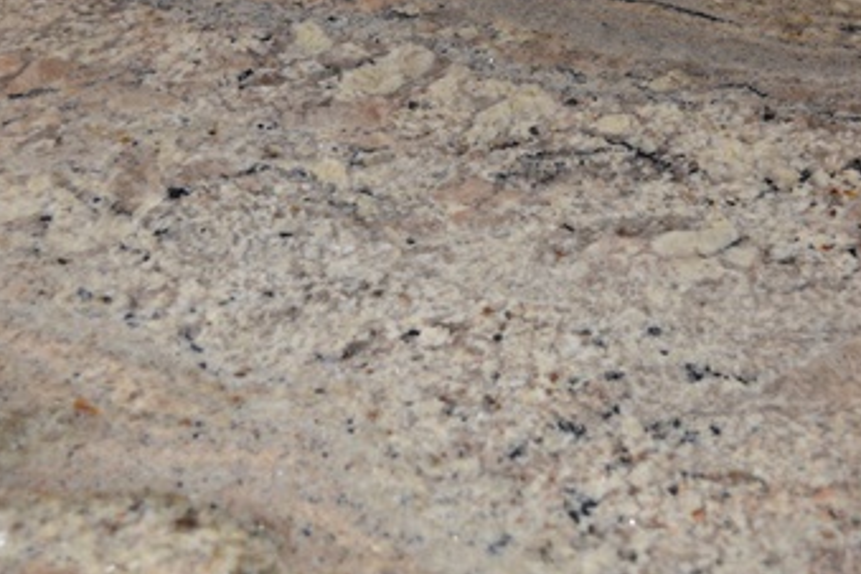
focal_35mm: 69
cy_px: 150
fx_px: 1650
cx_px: 424
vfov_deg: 19.6
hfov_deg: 29.2
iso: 640
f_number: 4.2
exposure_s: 1/60
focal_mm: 26
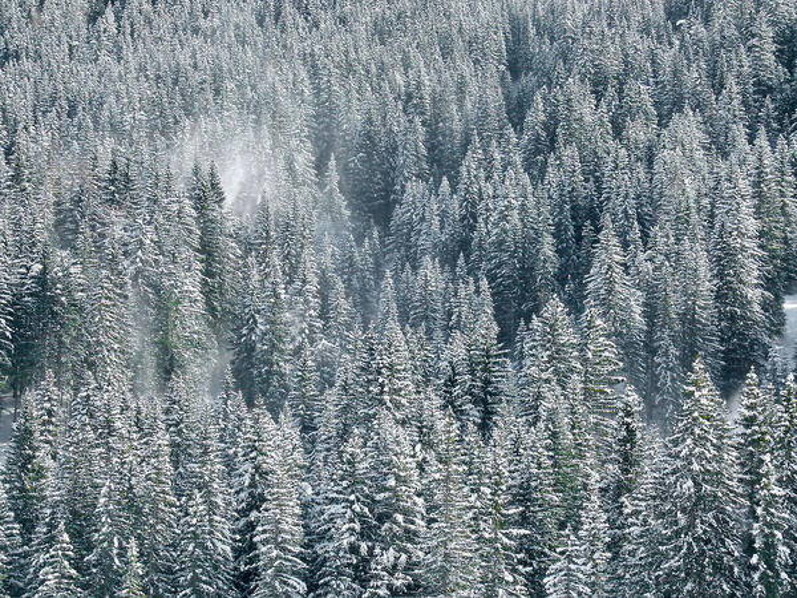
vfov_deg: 14.6
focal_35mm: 101
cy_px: 299
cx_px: 398
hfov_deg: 19.4
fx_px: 2325
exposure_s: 1/640
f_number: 4
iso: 100
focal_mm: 18.2
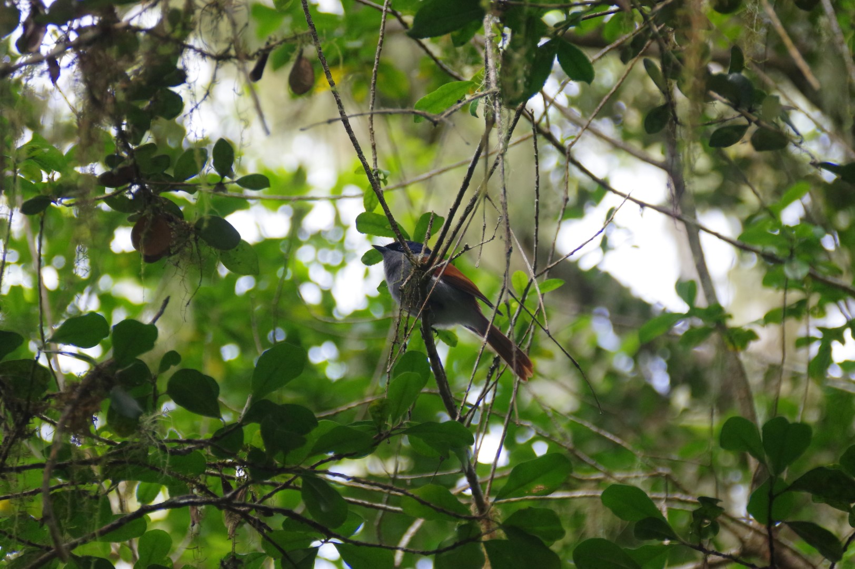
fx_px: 5339
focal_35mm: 225
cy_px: 284
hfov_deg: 9.2
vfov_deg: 6.1
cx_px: 428
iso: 1600
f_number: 5.6
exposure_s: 1/400
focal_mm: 150
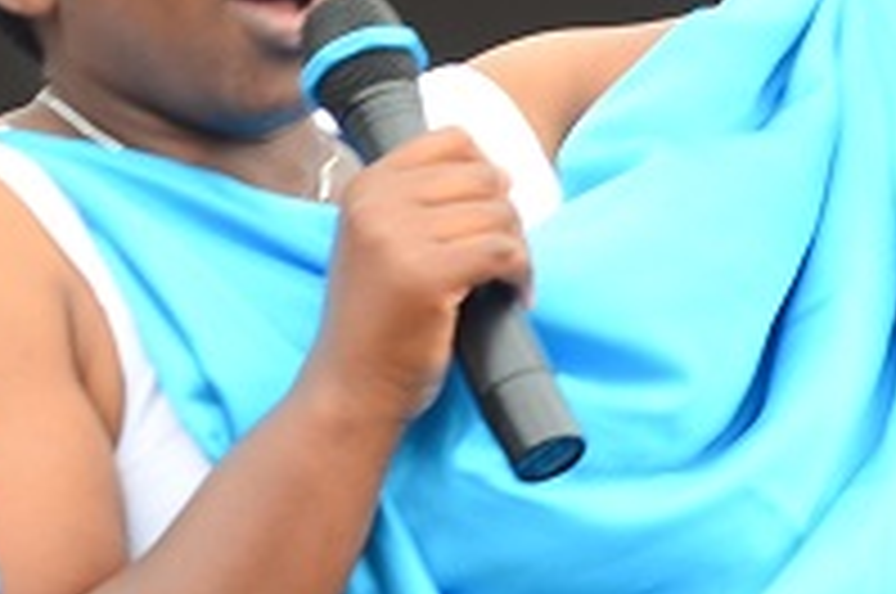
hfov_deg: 7.8
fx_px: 6560
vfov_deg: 5.2
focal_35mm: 264
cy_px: 128
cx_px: 212
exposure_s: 1/160
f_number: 3.2
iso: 100
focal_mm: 50
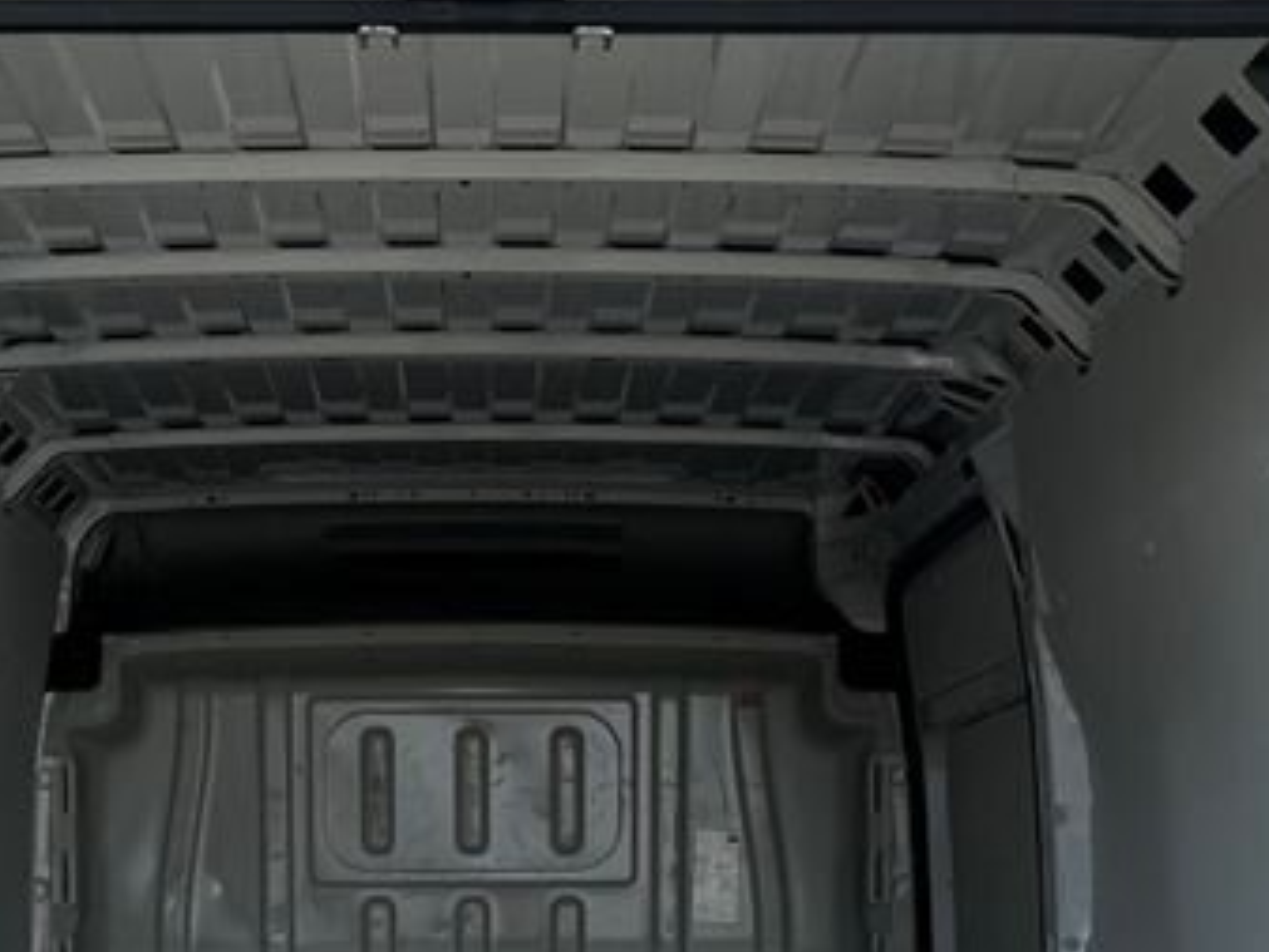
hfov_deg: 24.7
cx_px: 531
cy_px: 1084
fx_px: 2897
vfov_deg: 17.9
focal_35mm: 79
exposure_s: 1/2451
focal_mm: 5.96
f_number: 1.6
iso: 64
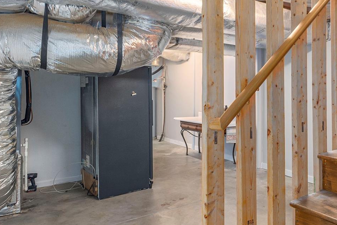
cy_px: 97
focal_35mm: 30
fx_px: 281
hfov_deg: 59.0
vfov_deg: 43.5
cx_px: 249
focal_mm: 14
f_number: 7.1
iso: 320
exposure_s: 1/30
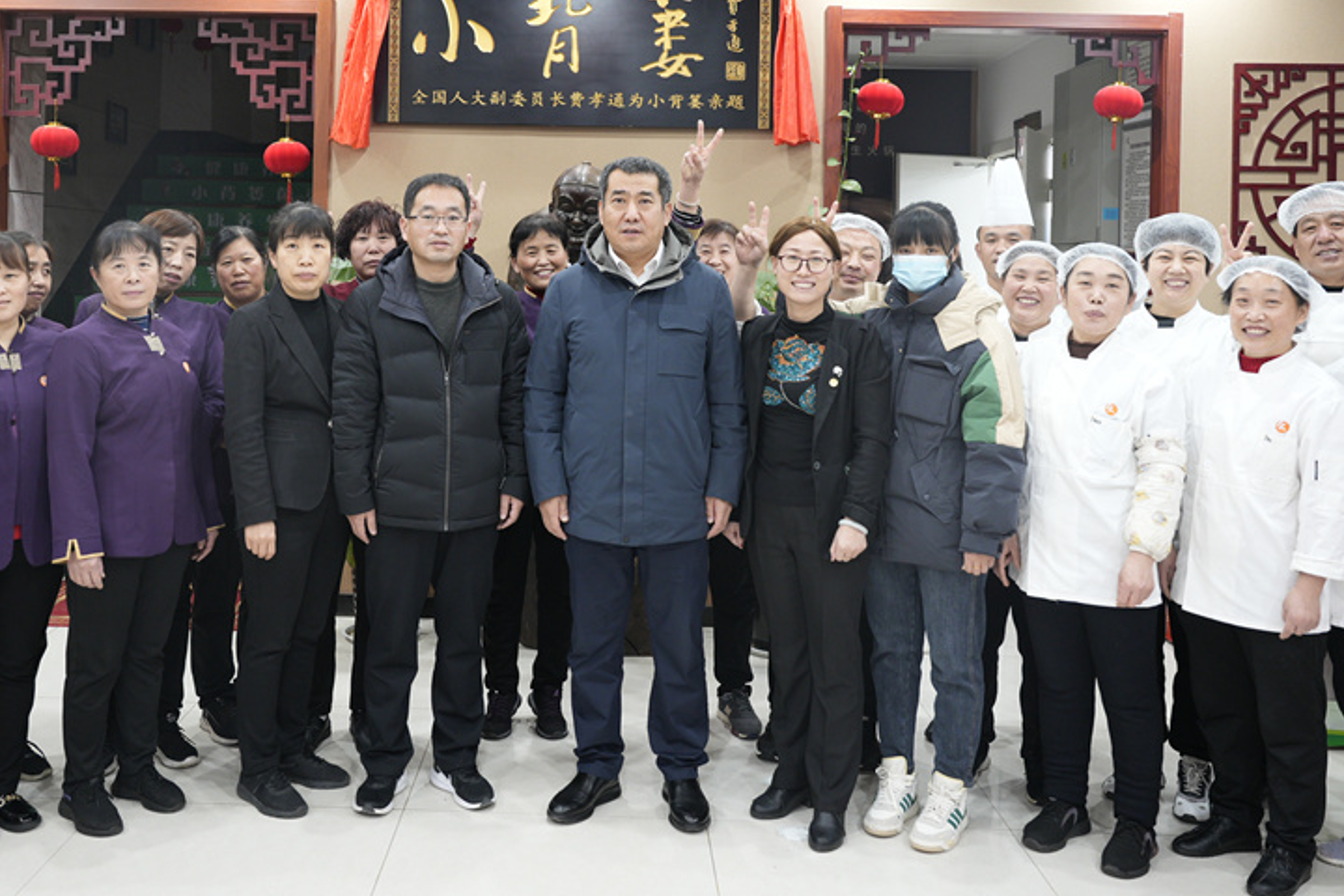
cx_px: 575
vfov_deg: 36.3
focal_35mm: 36
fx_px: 1344
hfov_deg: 52.9
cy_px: 269
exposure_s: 1/30
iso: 800
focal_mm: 24
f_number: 3.2
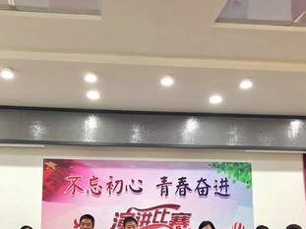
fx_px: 398
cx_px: 120
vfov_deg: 31.6
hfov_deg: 41.9
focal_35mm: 45
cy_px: 172
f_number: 1.8
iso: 40
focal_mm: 3.99
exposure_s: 1/17
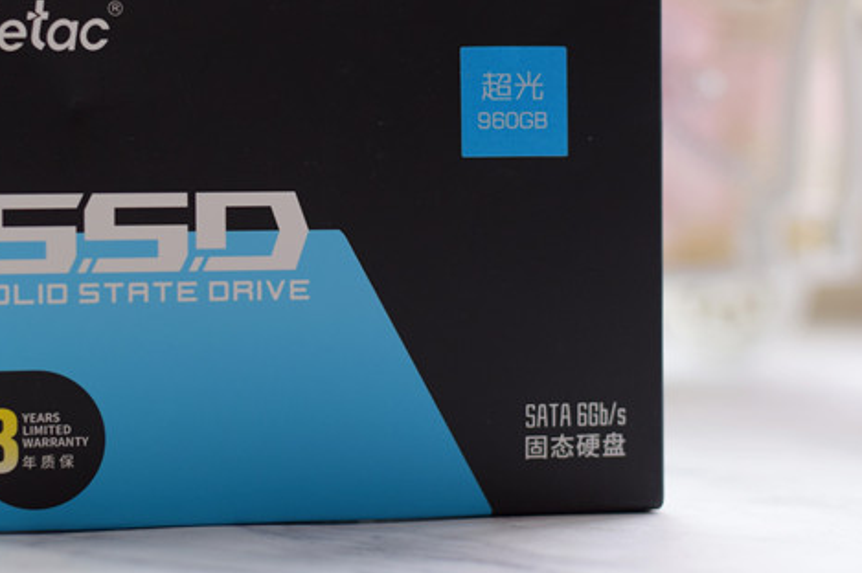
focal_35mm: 112
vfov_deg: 12.2
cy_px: 193
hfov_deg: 18.3
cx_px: 336
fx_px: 2680
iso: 400
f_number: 2.8
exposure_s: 1/160
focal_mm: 50
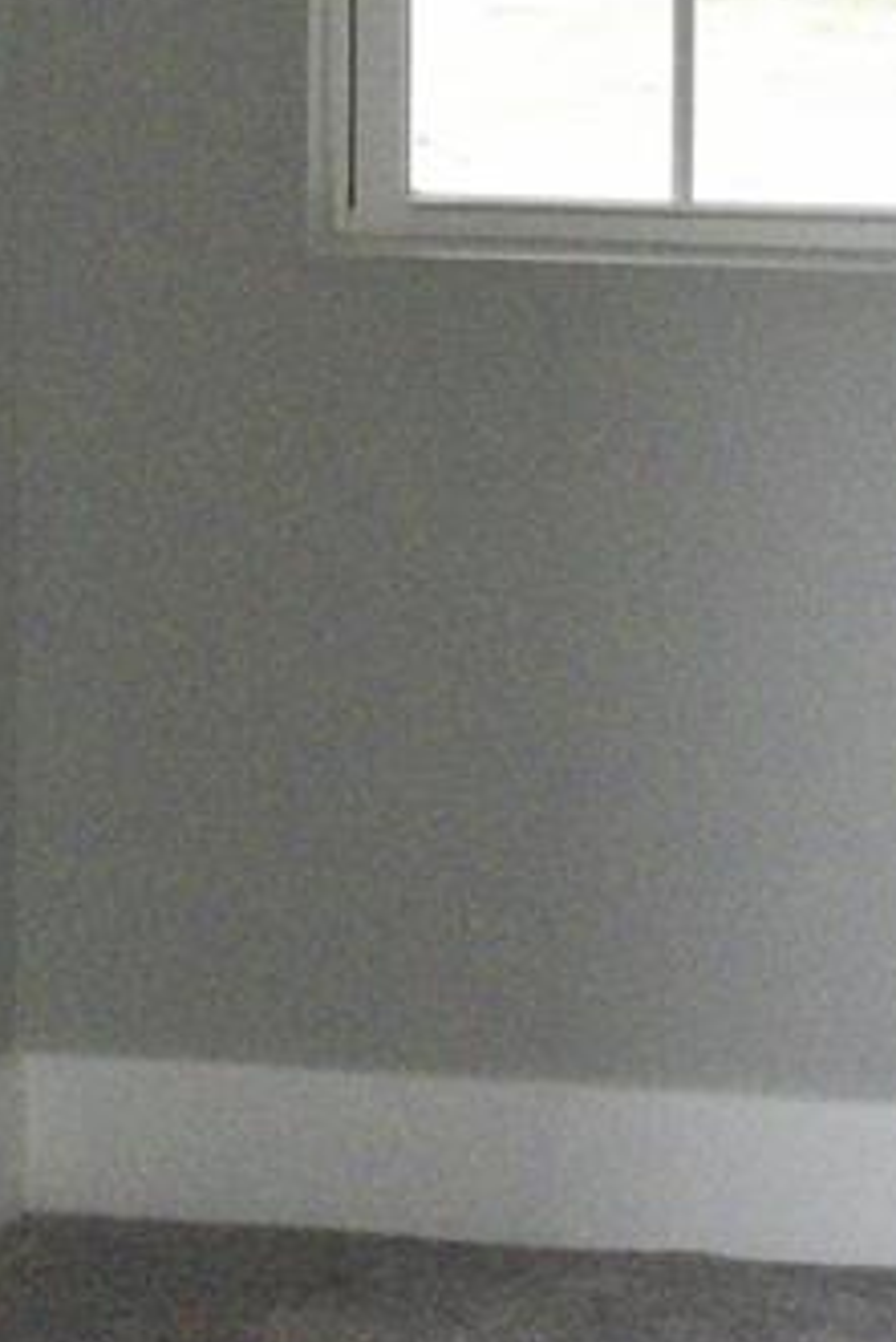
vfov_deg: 11.1
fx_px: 6750
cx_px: 116
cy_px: -259
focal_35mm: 181
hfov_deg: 7.6
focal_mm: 50
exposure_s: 1/3200
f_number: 4.5
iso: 16000
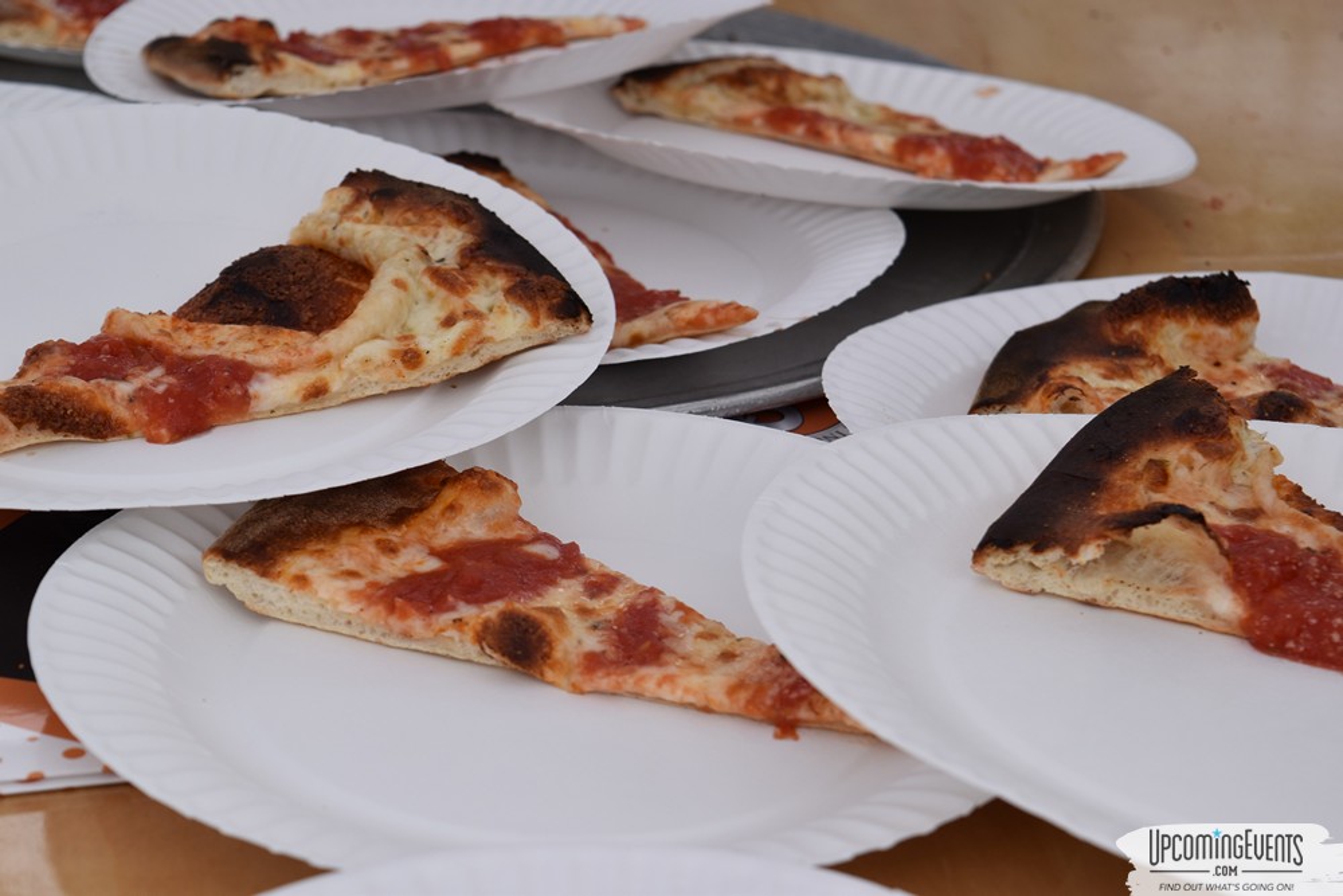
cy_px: 448
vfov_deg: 16.6
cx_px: 672
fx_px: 3078
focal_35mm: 82
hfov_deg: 24.6
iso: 200
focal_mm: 55
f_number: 9
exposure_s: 1/320
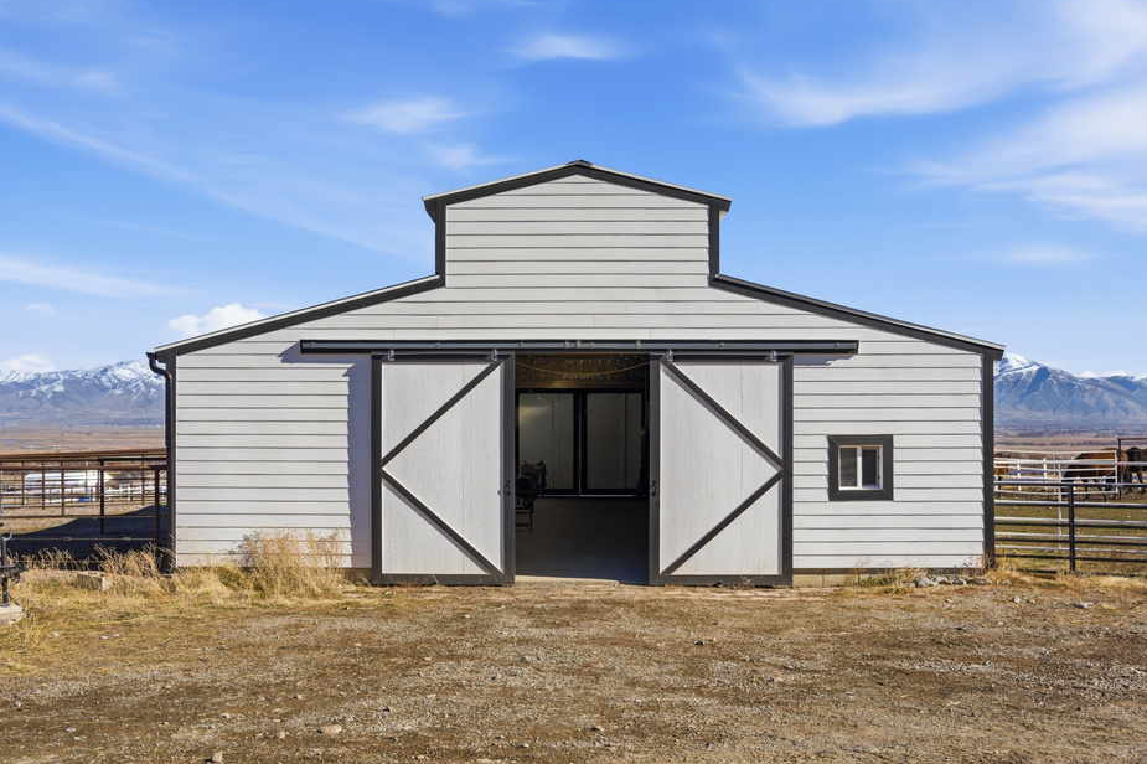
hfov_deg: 60.3
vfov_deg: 42.3
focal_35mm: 31
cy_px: 386
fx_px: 987
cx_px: 575
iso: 100
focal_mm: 28
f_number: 8
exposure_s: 1/6400
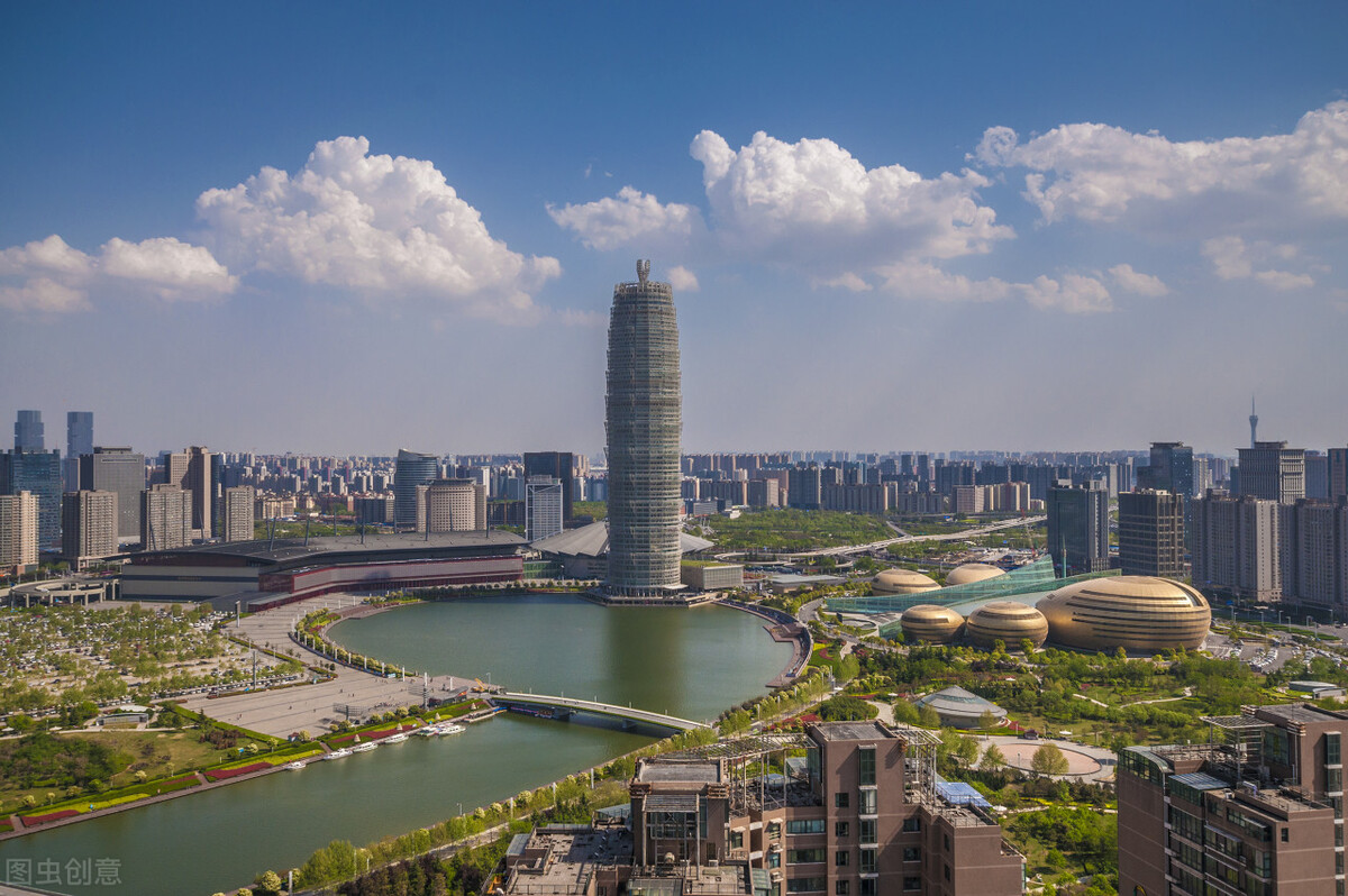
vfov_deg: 43.5
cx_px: 674
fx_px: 1122
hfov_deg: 62.0
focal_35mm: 30
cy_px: 448
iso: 200
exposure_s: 1/1000
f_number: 8
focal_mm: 20
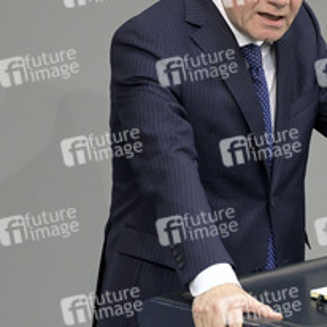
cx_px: 218
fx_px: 8358
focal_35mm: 782
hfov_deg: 2.2
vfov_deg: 2.2
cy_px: 108
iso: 8000
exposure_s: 1/400
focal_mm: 420
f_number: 5.6
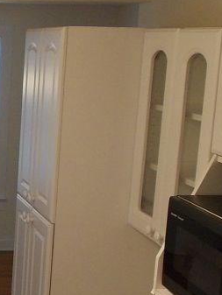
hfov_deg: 16.0
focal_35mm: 85
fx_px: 726
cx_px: -106
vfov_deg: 22.9
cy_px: 207
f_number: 2.7
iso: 125
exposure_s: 1/25
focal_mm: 4
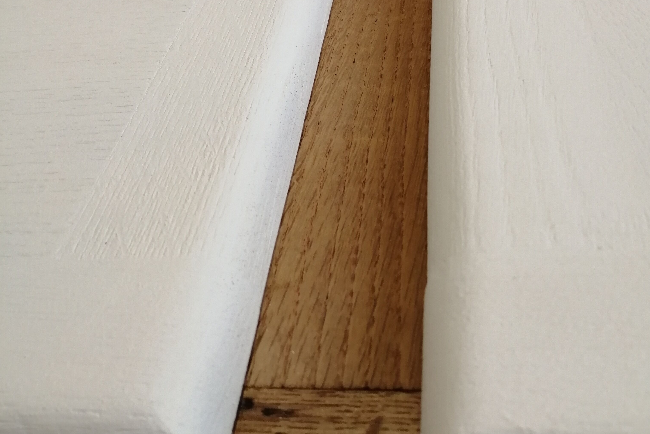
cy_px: 93
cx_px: 325
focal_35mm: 37
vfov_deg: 34.9
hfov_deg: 51.9
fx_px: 668
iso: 160
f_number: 1.8
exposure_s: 1/33.3
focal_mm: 3.62
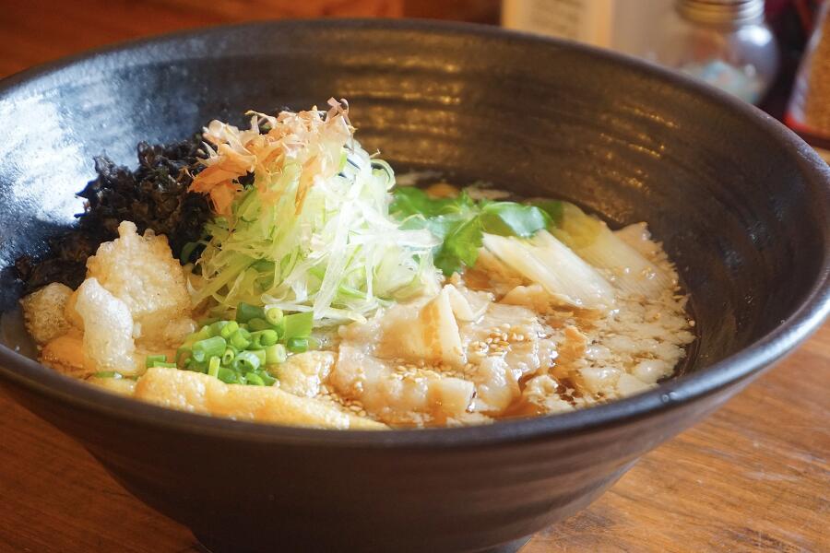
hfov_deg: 27.5
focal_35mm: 74
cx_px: 415
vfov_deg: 18.5
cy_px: 276
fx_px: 1694
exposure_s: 1/80
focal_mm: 49
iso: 1250
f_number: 5.6
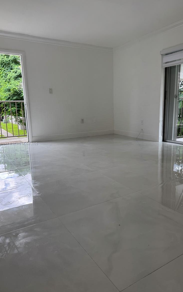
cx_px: 104
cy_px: 144
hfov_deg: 47.5
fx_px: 207
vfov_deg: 70.4
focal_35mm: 26
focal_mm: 6.76
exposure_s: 1/292
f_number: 1.78
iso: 80
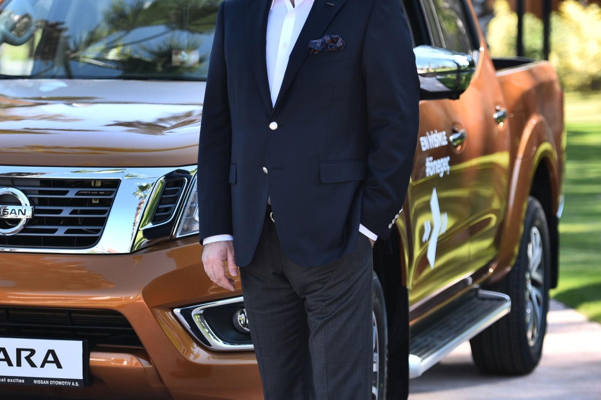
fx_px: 2754
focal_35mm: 165
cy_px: 135
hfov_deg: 12.4
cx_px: 213
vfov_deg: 8.3
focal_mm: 100
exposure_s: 1/125
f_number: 3.2
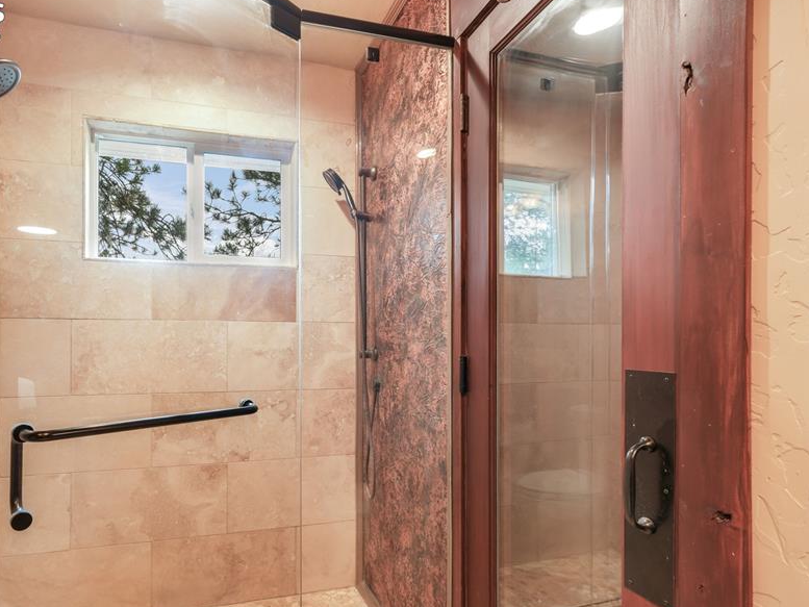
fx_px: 444
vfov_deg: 68.5
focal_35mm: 19
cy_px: 339
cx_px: 329
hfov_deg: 83.8
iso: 400
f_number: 11
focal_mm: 15
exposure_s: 1.6
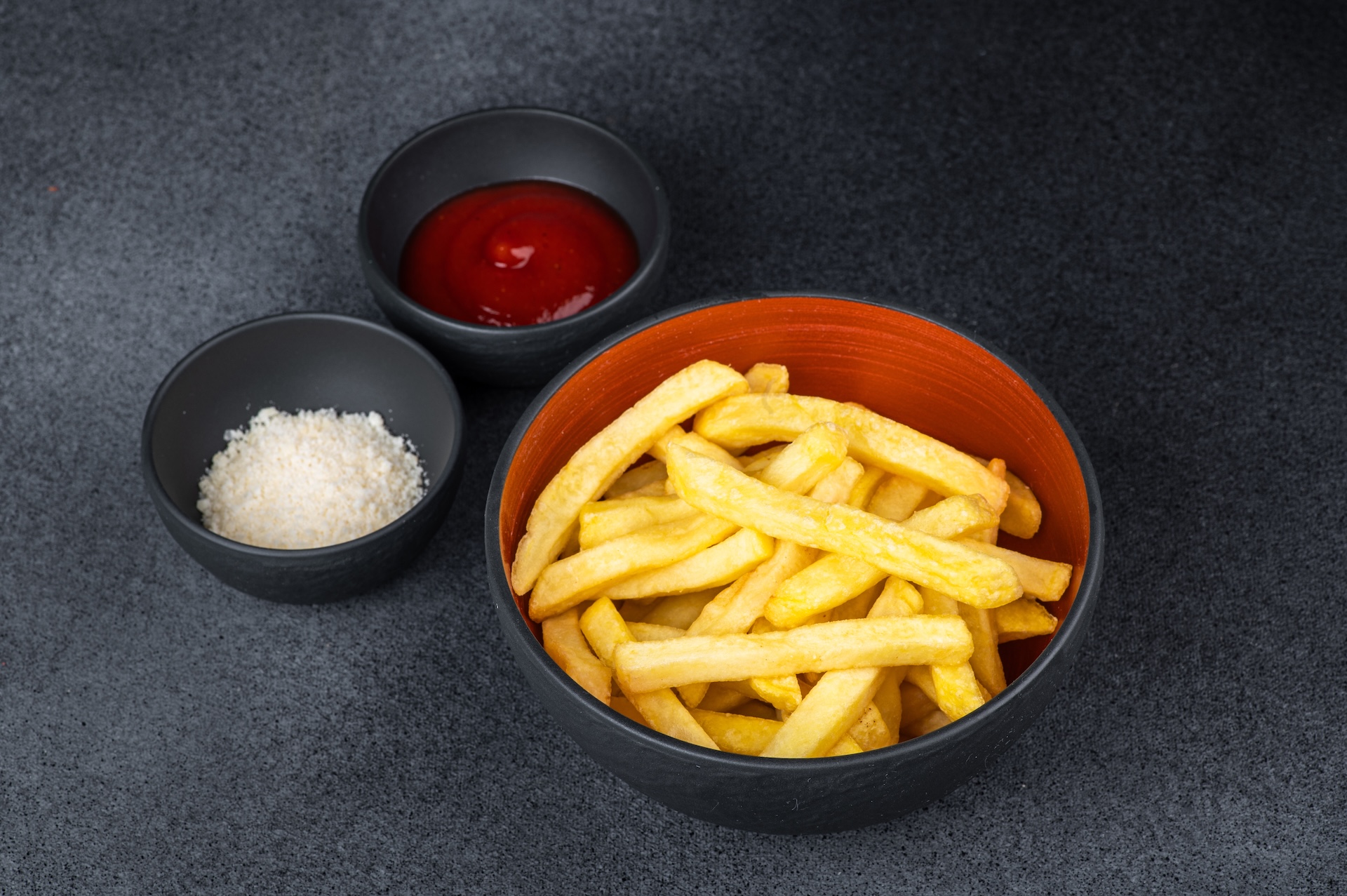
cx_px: 674
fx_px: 3739
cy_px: 448
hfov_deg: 20.4
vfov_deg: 13.7
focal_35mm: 100
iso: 100
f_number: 16
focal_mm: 100
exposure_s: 1/200
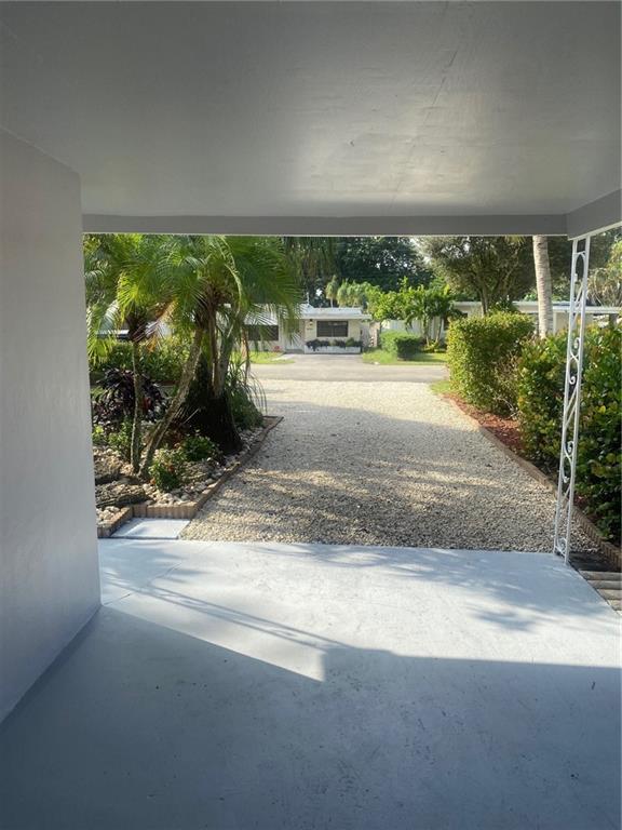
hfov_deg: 53.1
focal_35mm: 26
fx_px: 623
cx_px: 311
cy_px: 415
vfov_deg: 67.3
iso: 32
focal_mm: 4.25
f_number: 1.8
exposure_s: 1/949
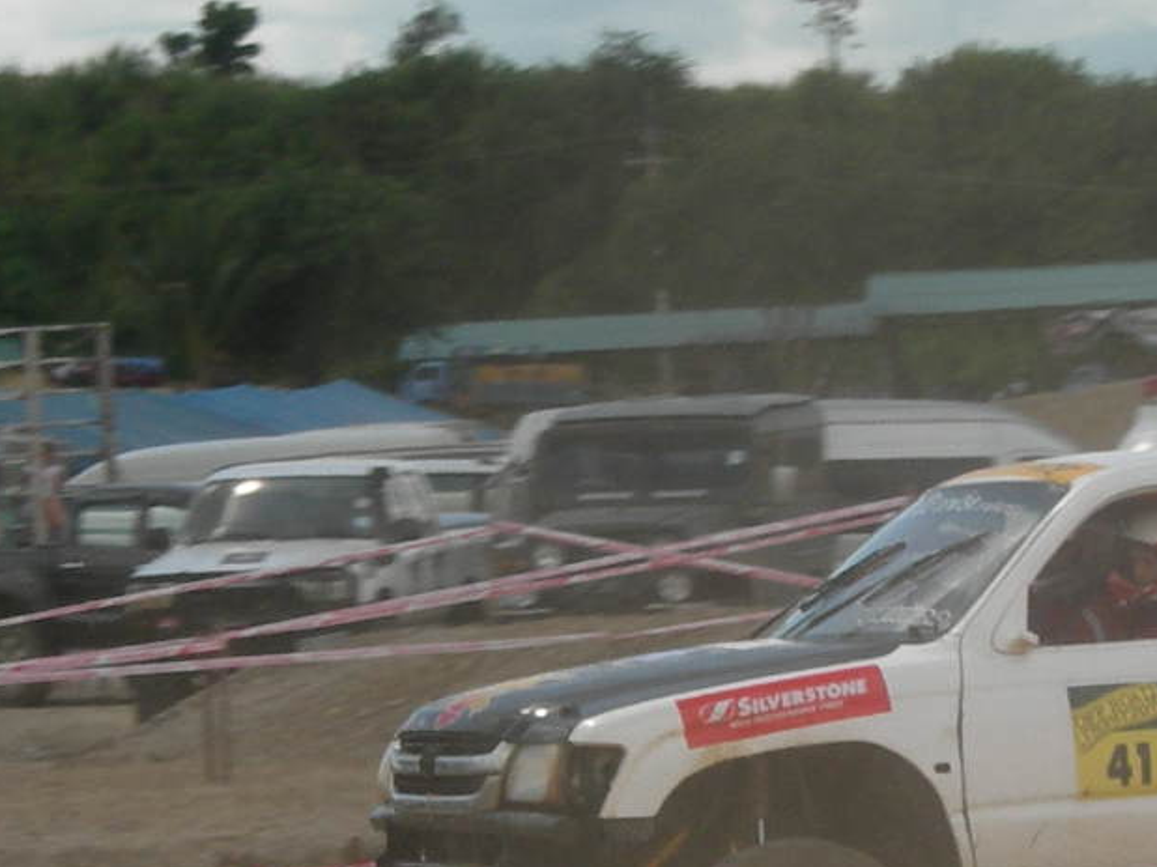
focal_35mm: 374
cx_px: 1007
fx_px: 12498
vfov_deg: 4.0
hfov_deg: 5.3
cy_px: 609
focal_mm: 23.4
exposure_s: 1/234
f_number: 8.2
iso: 50
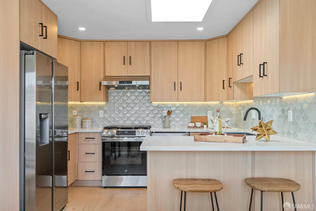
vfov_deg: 43.6
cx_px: 158
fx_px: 263
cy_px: 106
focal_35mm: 30
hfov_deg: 61.9
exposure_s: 1/8
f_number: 14
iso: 320
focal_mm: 30
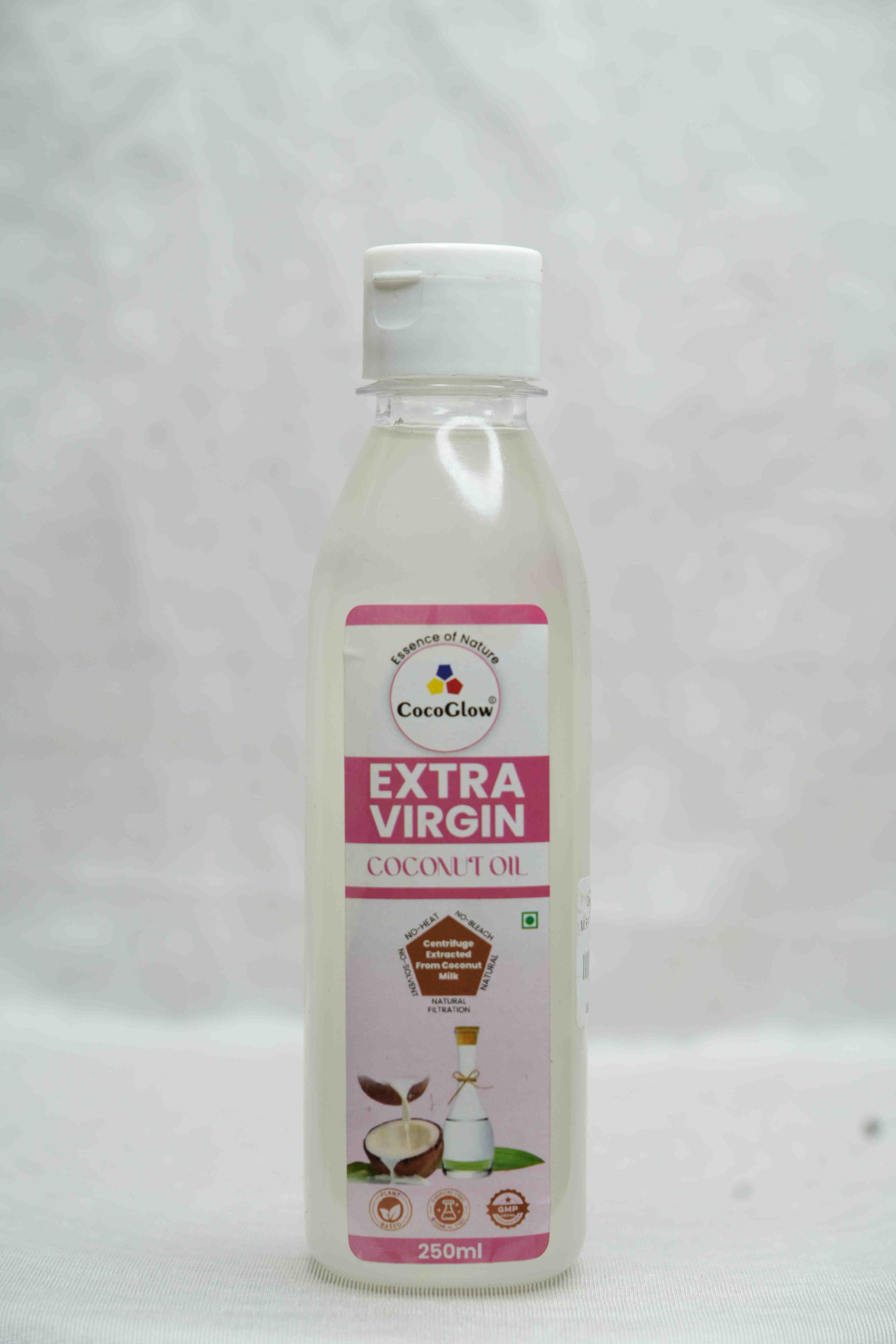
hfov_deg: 15.9
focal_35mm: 86
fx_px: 3210
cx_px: 448
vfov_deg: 23.6
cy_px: 672
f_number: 5.6
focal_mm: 86
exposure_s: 1/60
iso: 200
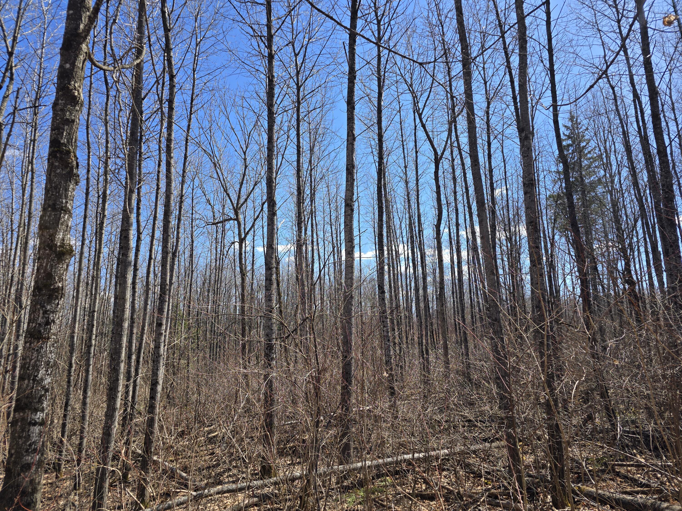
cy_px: 256
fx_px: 453
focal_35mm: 23
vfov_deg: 58.9
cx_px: 341
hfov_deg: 73.9
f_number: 1.7
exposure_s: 1/516
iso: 12
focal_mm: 6.3
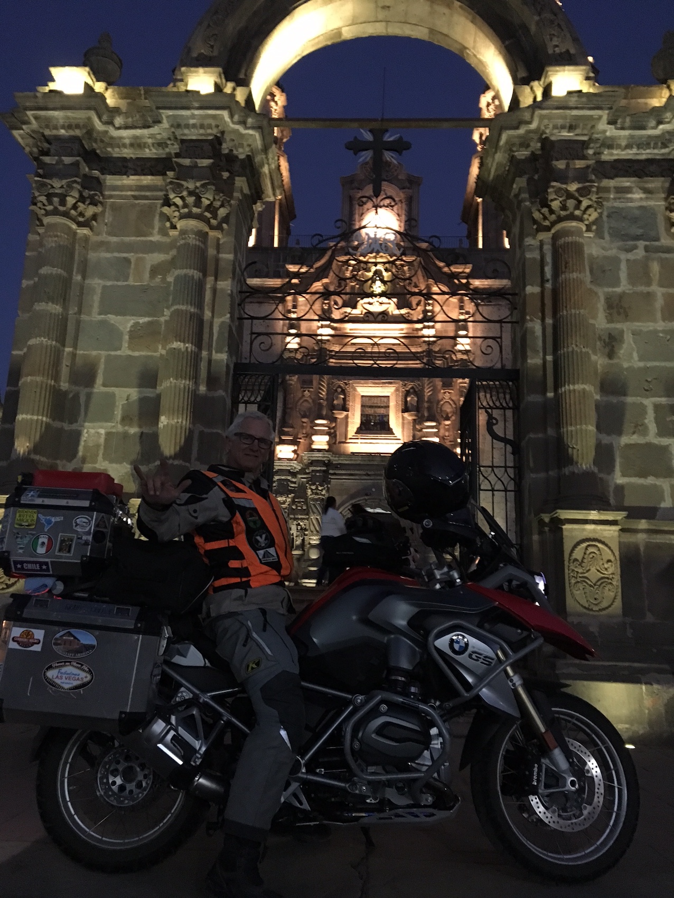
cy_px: 449
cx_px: 337
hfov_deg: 48.2
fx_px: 753
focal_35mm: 29
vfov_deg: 61.7
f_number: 2.2
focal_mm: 4.15
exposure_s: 1/15
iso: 400
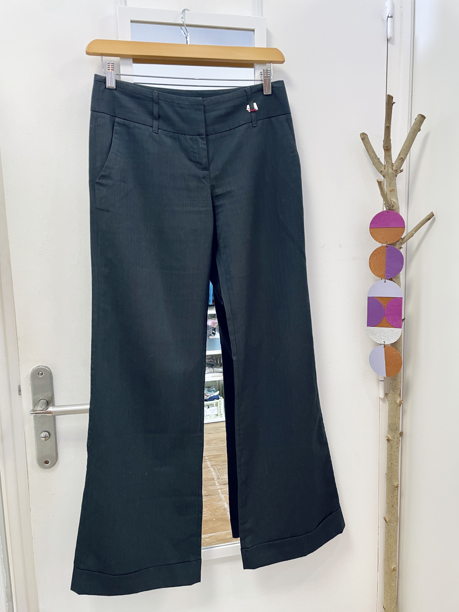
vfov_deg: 67.3
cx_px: 230
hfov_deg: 53.1
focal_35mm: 26
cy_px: 306
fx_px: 460
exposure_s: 1/50
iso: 80
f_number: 1.6
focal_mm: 4.2
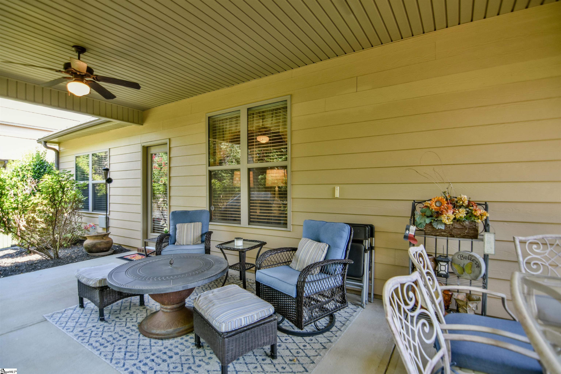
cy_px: 187
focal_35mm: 16
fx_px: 257
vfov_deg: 72.1
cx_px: 280
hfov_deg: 95.0
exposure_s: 1/100
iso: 160
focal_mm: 11
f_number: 2.8
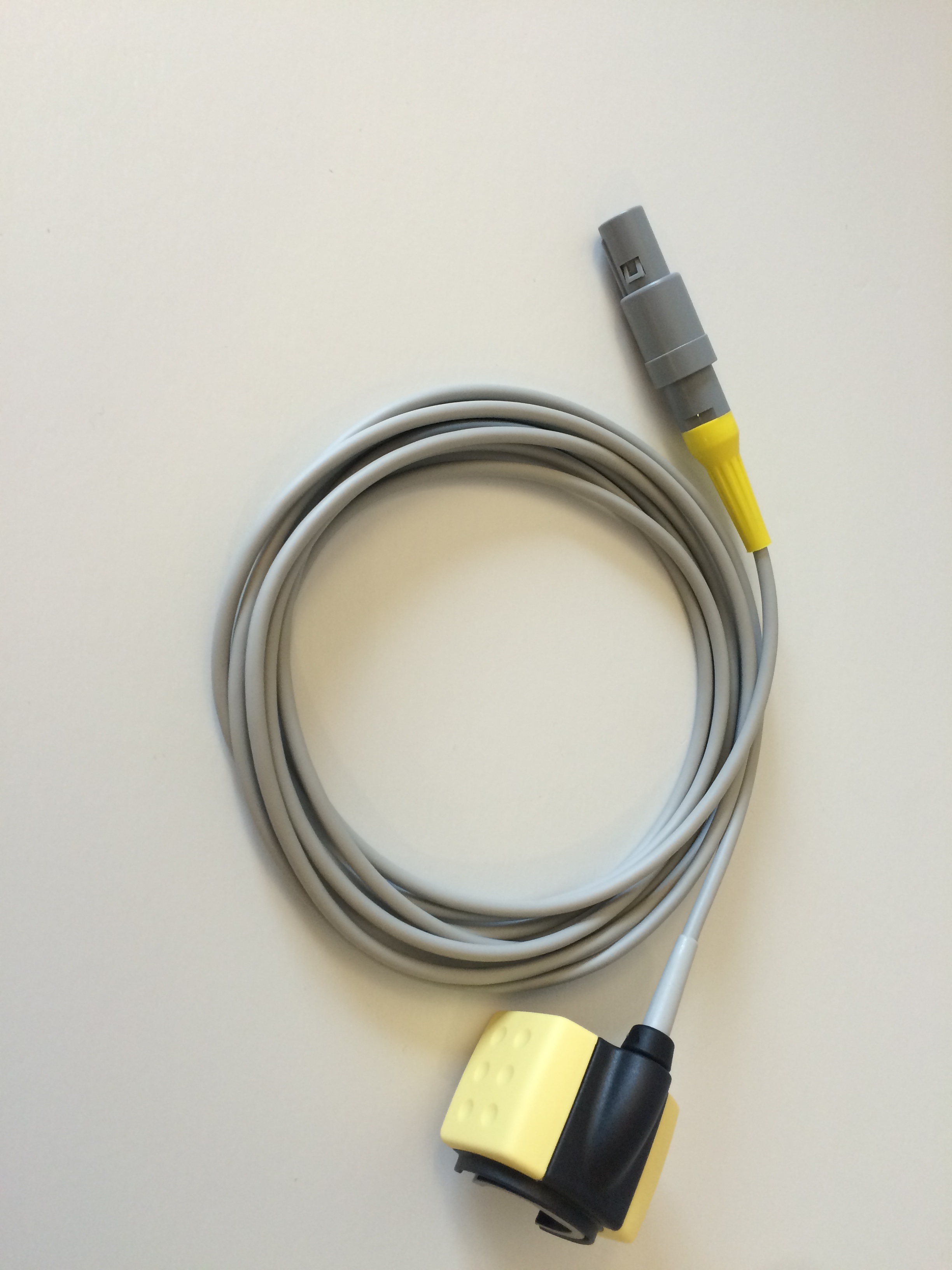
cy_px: 635
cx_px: 476
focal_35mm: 29
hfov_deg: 48.2
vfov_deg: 61.7
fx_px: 1063
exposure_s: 1/30
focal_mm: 4.15
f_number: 2.2
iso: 40
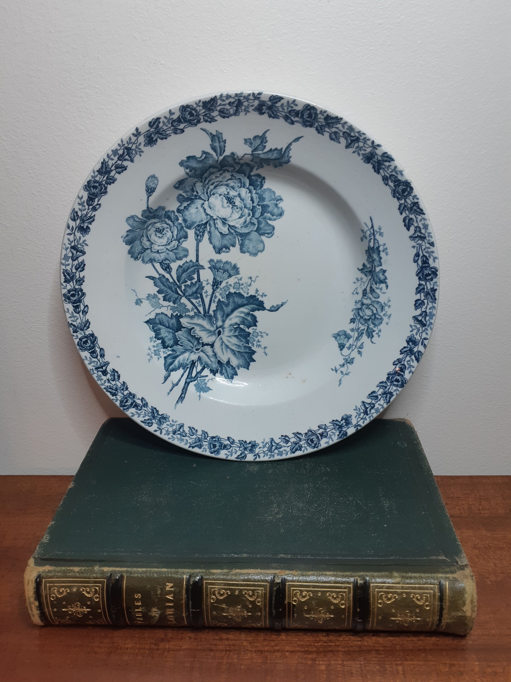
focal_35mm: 26
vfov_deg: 67.3
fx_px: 512
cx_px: 256
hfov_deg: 53.1
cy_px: 341
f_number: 1.7
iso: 40
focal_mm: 3.93
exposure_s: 1/60
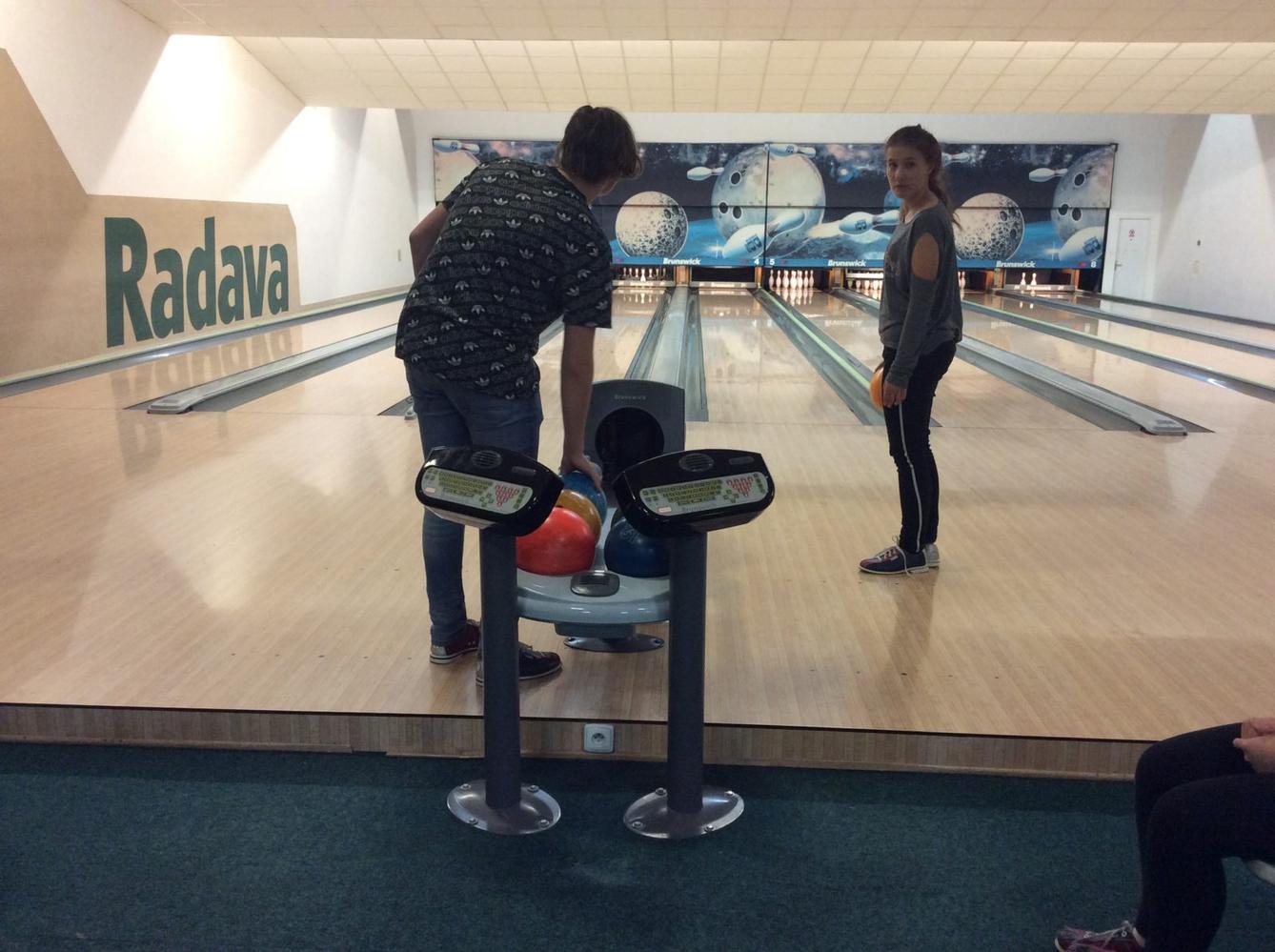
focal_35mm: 32
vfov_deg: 44.0
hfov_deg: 56.9
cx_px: 638
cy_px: 476
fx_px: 1177
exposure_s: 1/25
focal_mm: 3.3
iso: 125
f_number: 2.4
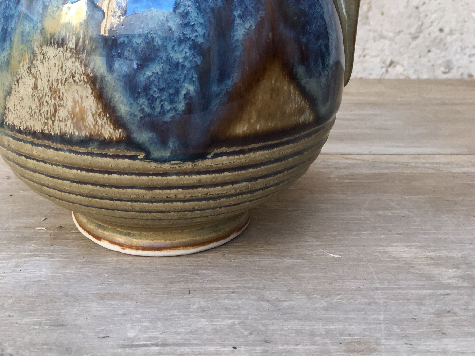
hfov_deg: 36.6
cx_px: 170
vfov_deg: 26.0
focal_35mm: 52
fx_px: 713
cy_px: -31
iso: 40
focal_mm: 4.15
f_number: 2.2
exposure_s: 1/100
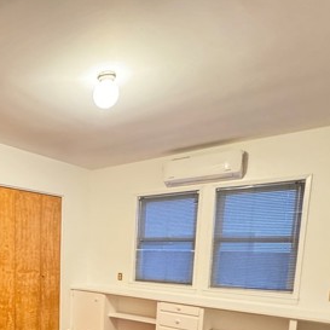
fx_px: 313
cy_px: 279
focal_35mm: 29
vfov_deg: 51.0
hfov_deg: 49.2
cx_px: 29
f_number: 2.2
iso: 1250
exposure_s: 1/30
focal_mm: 2.22
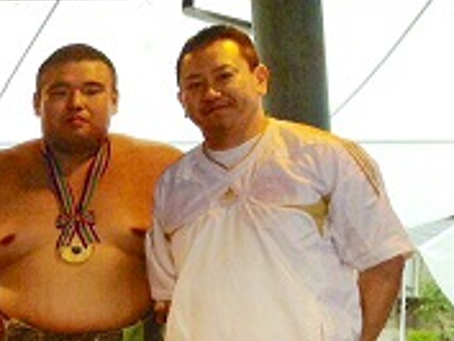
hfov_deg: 14.9
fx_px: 1562
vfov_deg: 12.3
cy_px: 344
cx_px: -292
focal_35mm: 119
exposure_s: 1/282
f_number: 2.4
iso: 50
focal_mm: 4.12
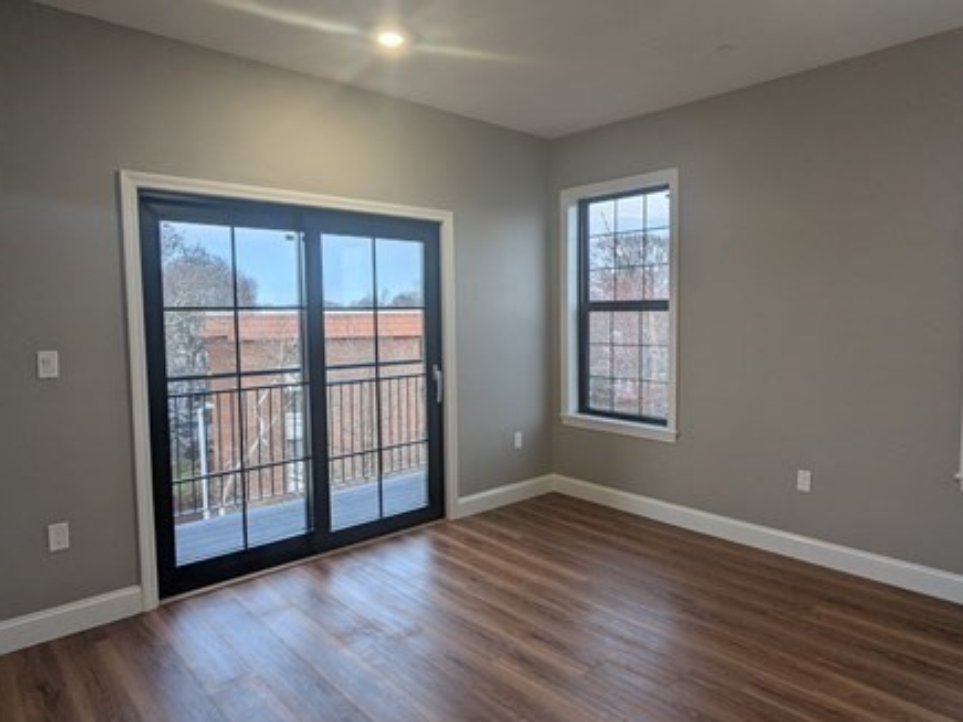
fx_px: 612
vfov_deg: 61.1
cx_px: 508
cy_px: 355
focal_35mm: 22
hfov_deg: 76.3
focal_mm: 2.35
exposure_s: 1/60
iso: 67
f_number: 2.2
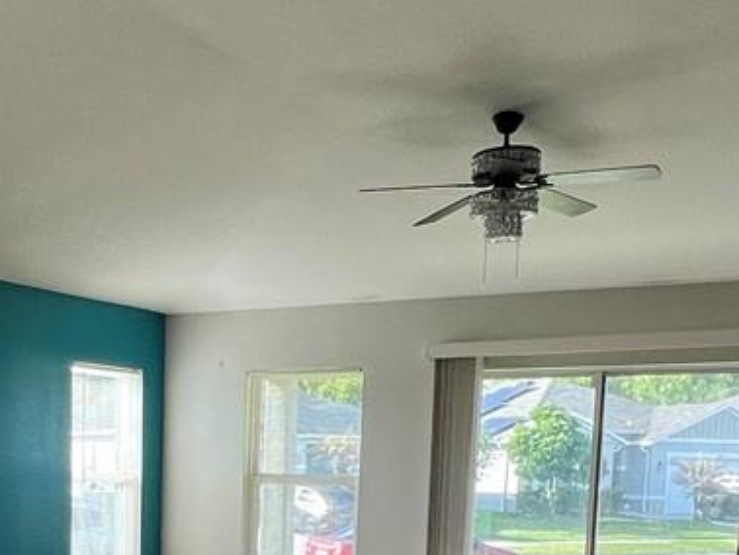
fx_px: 1175
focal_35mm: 55
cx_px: 109
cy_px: 637
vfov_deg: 24.5
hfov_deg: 33.5
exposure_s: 1/120
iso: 40
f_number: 1.8
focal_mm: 1.57
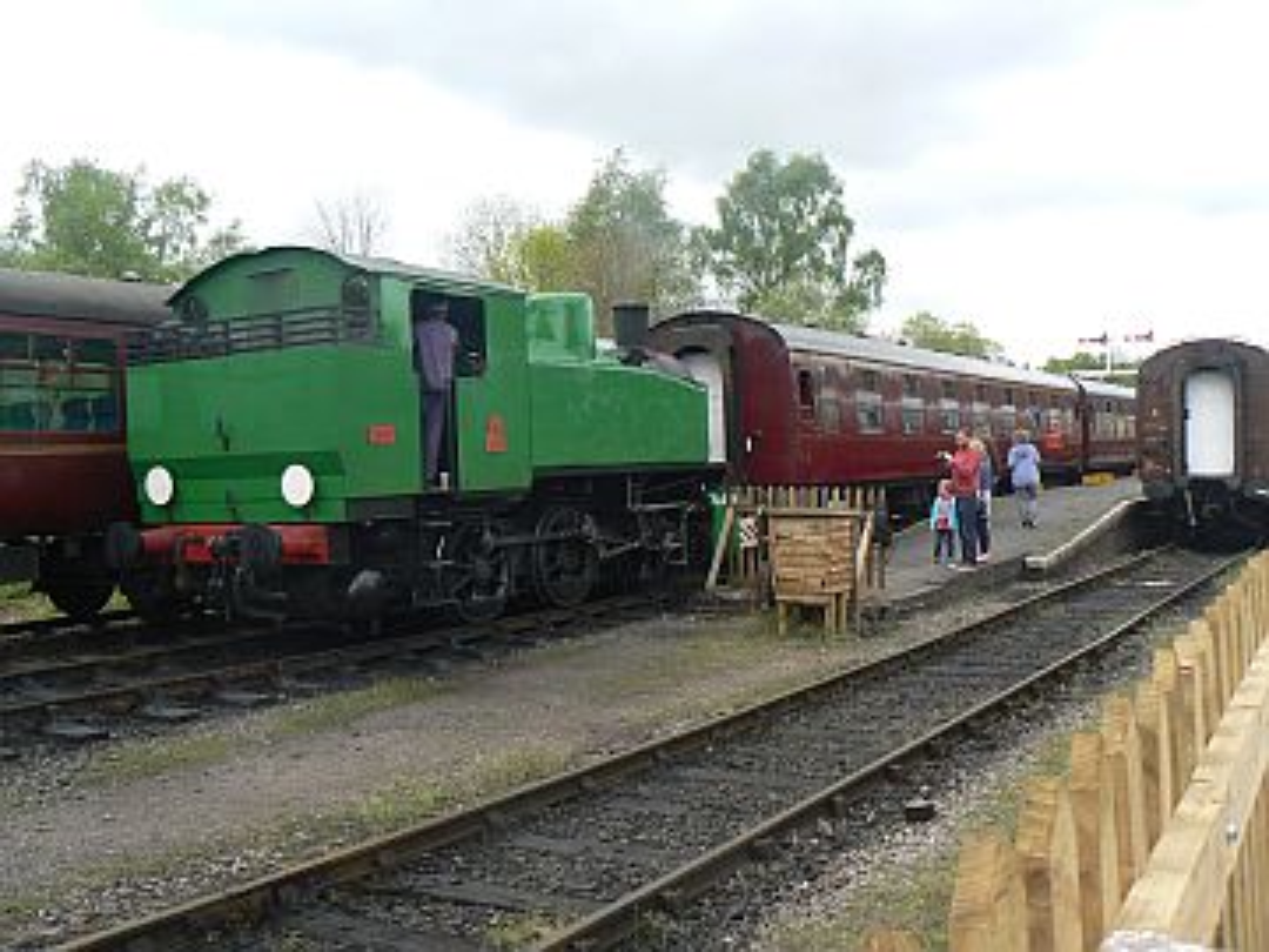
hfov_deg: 51.4
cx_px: 634
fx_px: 1320
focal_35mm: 36
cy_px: 476
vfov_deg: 39.7
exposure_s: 1/100
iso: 80
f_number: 4.5
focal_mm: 6
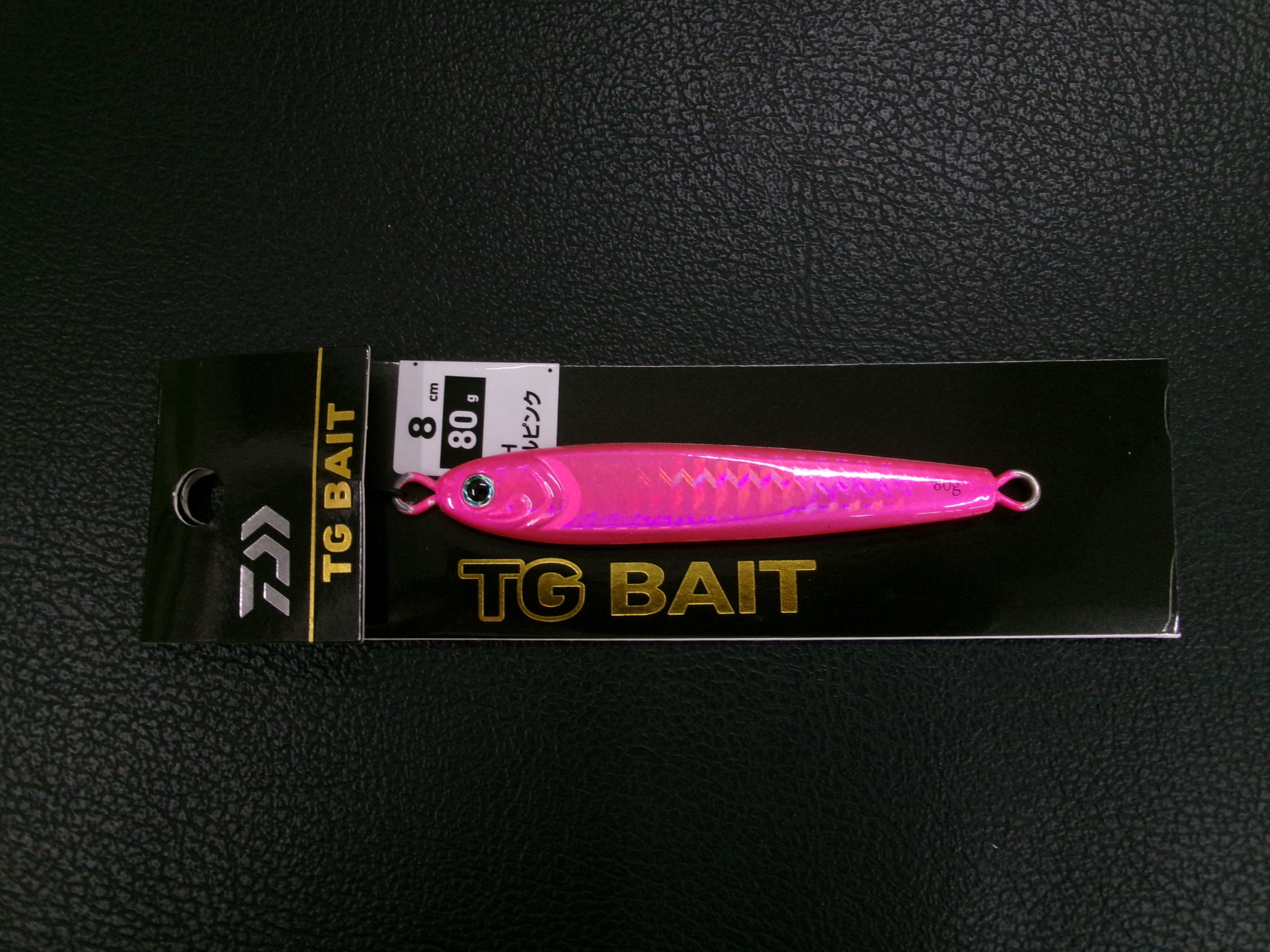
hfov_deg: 63.4
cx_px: 635
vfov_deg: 49.7
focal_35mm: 28
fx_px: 1027
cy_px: 476
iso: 384
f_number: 3.9
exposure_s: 1/34
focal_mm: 5.1
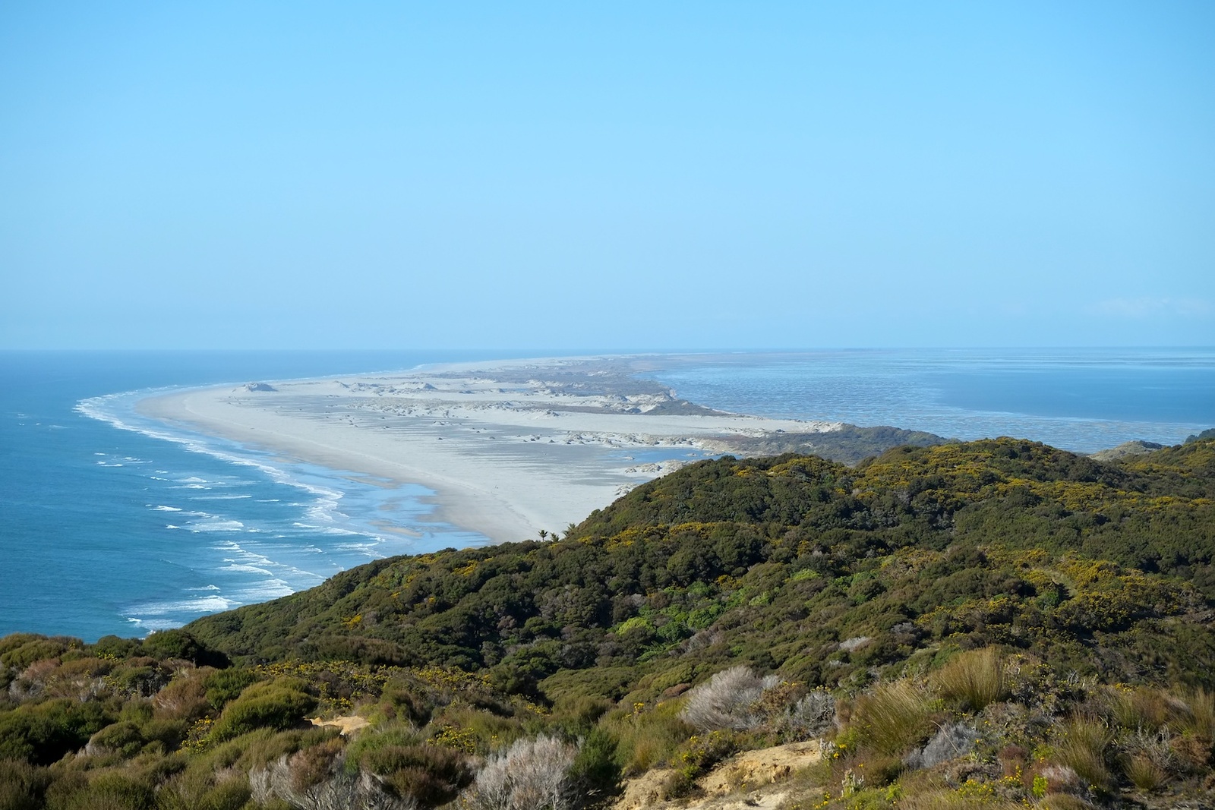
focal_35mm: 83
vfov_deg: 16.5
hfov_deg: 24.5
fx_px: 2801
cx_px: 608
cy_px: 405
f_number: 4.5
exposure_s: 1/2000
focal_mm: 55
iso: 400
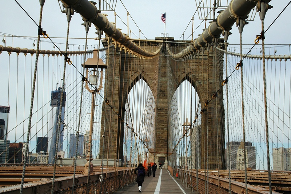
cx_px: 146
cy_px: 97
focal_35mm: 57
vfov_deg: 23.7
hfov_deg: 35.1
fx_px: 460
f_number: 10
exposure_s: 1/320
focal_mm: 38
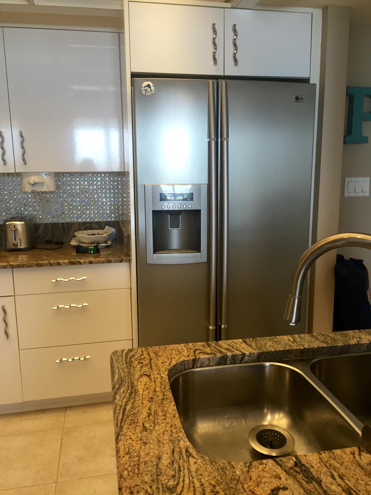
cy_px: 248
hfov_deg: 48.2
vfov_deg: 61.7
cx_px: 186
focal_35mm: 29
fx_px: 414
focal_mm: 4.15
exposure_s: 1/40
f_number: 2.2
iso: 40
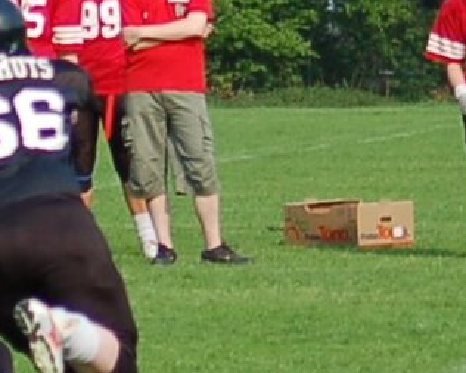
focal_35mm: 762
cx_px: -304
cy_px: 276
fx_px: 10513
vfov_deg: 2.0
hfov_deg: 2.5
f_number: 4.5
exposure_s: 1/1000
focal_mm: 78
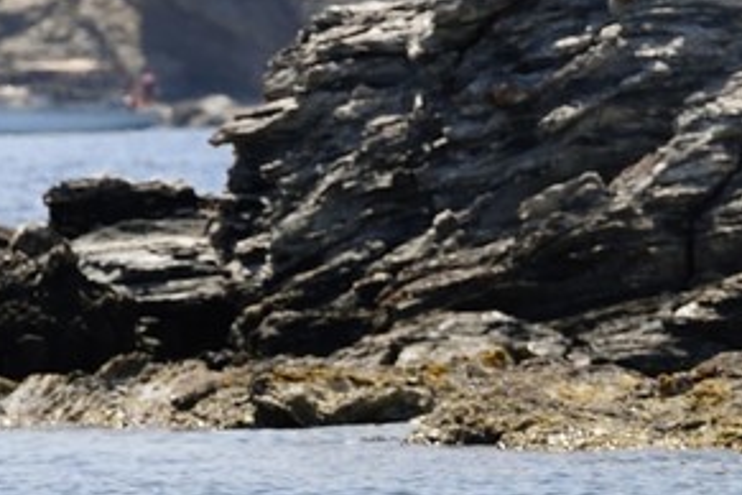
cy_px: -246
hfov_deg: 1.9
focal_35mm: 1098
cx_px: 1823
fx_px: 22629
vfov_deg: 1.3
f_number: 9
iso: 200
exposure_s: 1/500
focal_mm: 200
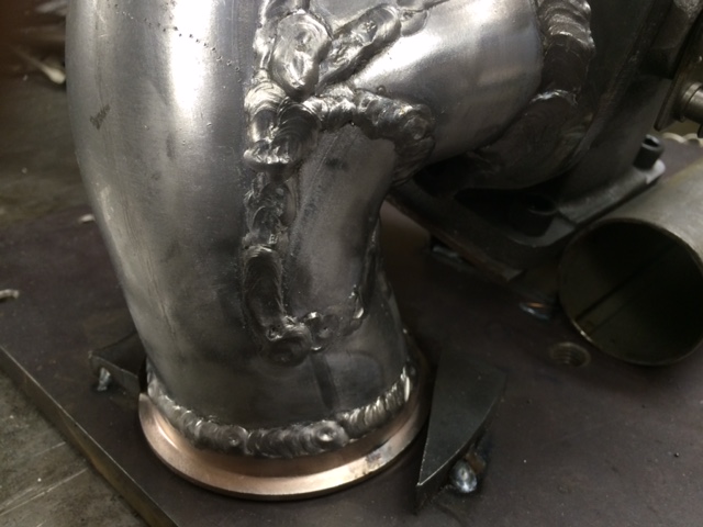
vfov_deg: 48.2
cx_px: 352
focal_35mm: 29
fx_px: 589
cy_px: 264
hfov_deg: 61.7
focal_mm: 4.15
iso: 80
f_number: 2.2
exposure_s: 1/30
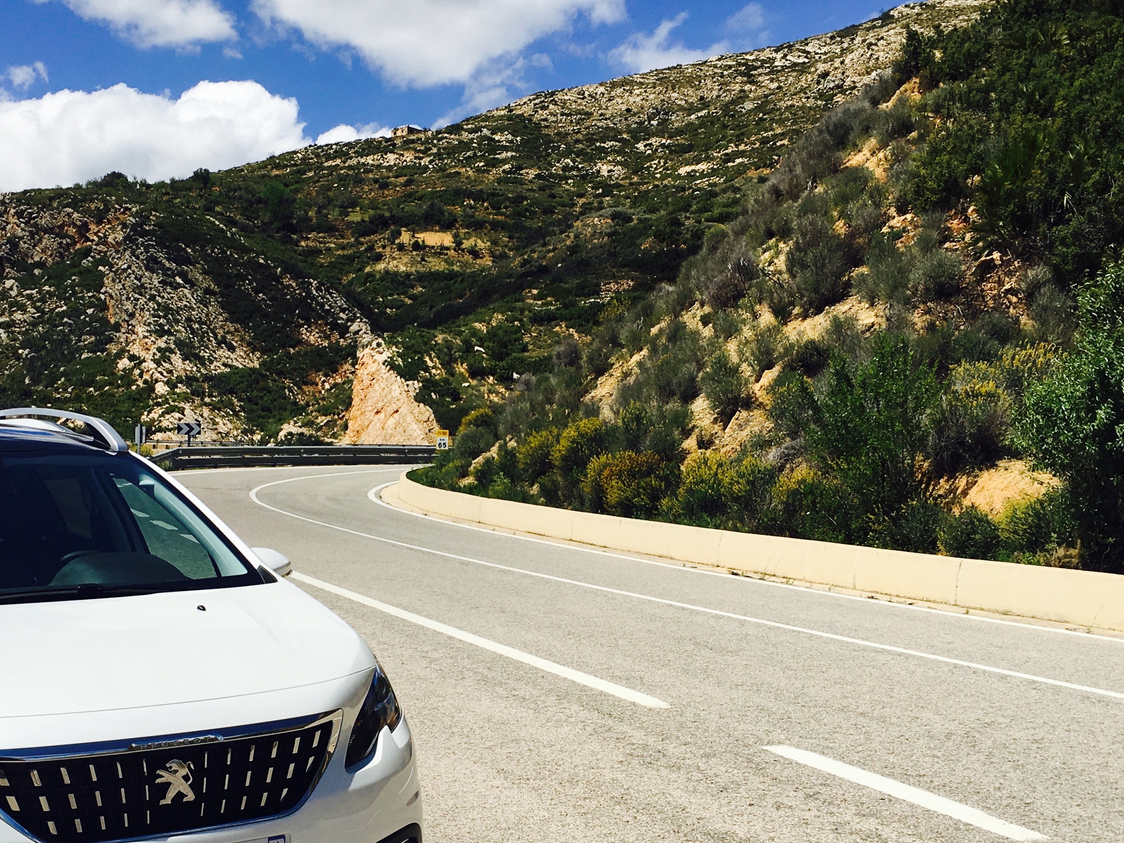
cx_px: 461
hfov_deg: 38.8
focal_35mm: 49
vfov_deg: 29.6
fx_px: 1591
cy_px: 505
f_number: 2.2
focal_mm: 4.15
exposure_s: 1/2959
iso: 25
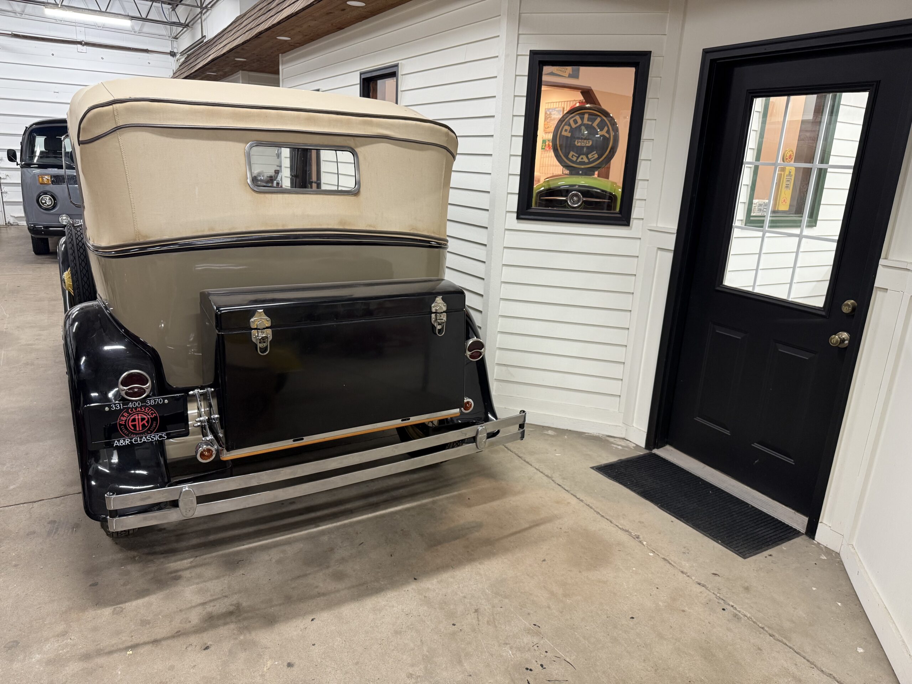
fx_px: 632
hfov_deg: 71.6
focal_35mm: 24
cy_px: 342
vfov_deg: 56.8
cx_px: 456
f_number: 1.78
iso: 160
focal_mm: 6.76
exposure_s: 1/60
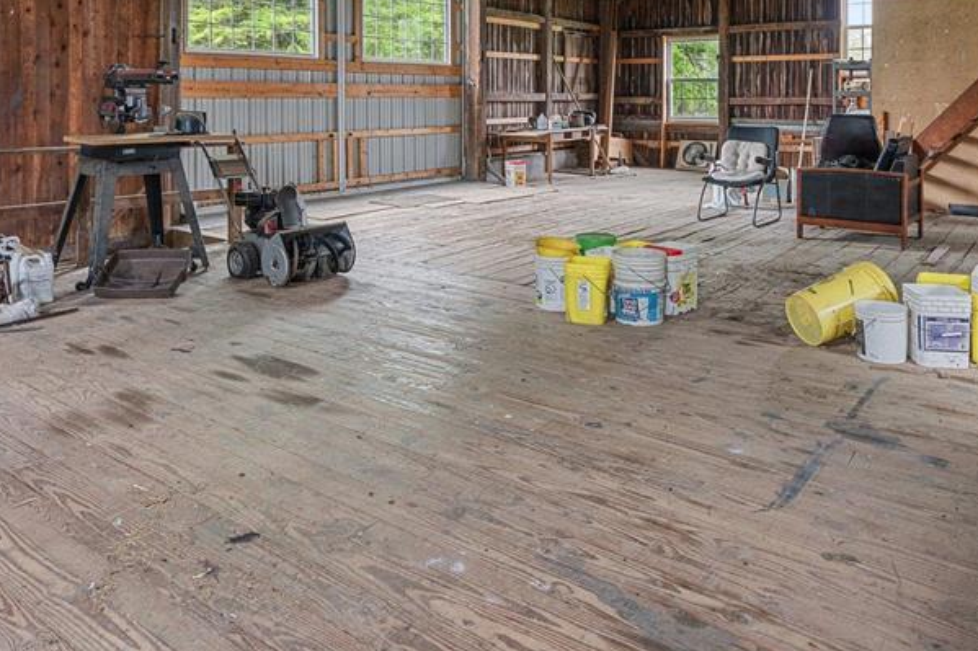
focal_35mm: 29
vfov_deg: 42.4
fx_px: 788
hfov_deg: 63.7
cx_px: 478
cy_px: 105
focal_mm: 16
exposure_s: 1/3
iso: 320
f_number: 7.1
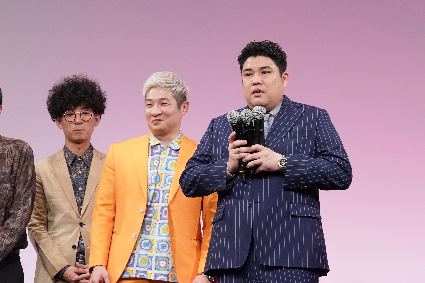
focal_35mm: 157
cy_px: 142
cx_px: 212
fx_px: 1853
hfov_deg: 13.1
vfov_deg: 8.7
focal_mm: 105
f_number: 6.3
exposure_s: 1/160
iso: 5000
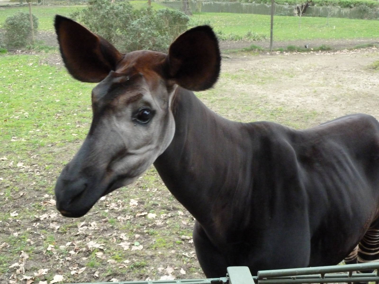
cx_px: 190
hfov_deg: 42.9
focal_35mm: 44
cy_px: 142
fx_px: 482
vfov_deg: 32.9
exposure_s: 1/125
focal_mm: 7.3
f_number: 3.7
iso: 800
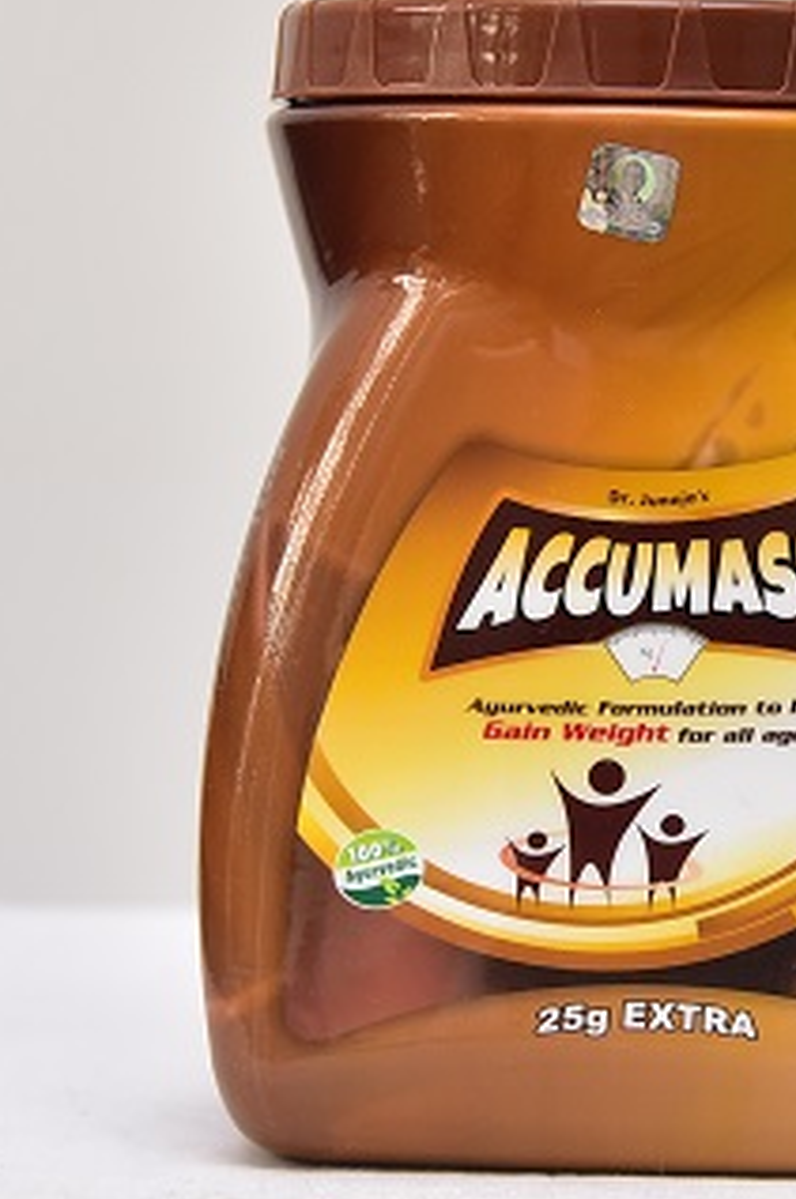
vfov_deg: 21.3
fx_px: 3194
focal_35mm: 96
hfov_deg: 14.1
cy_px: 690
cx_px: 634
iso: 1600
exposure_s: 1/125
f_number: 4.5
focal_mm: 58
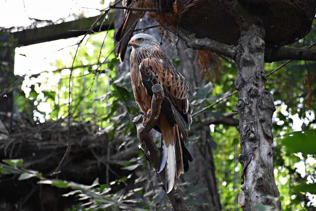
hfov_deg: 9.8
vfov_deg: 6.5
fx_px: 1843
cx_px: 158
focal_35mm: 210
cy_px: 106
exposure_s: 1/500
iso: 2000
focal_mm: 140
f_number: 5.6
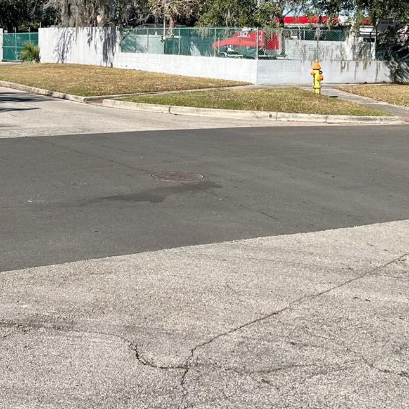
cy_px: 37
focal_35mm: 57
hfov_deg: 30.0
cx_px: 190
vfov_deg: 28.8
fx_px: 762
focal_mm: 5.7
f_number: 1.5
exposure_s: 1/4115
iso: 50
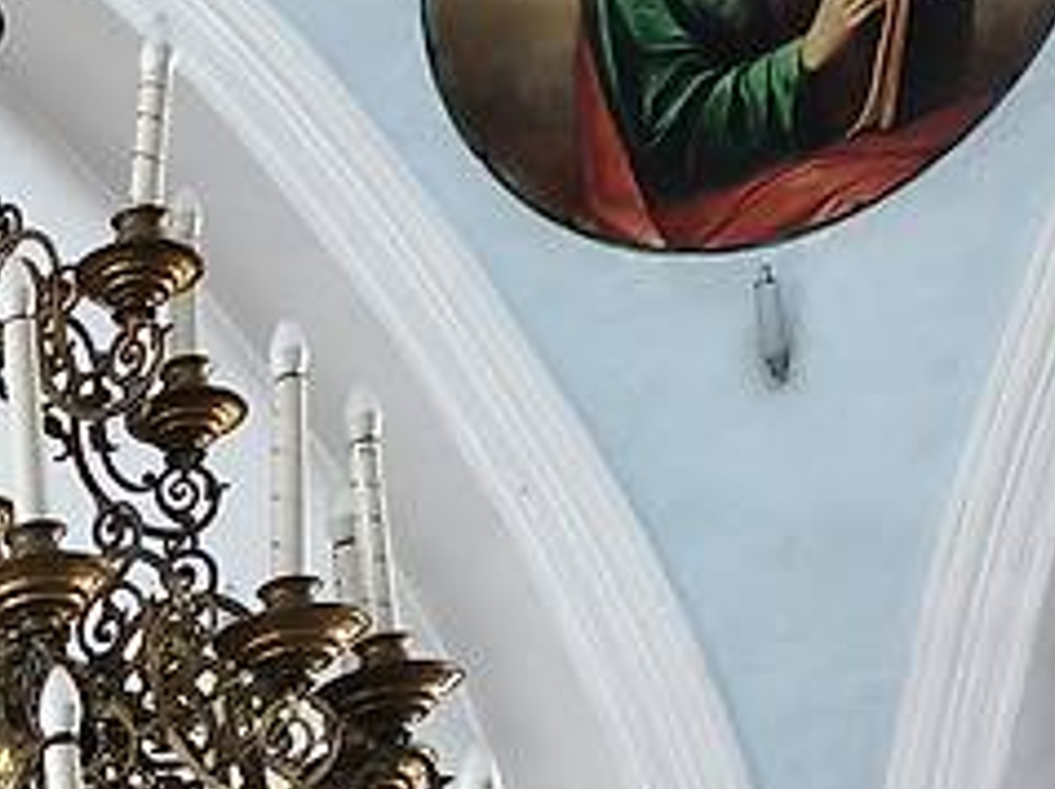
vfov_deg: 11.0
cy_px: 1822
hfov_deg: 13.9
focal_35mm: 116
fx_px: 3532
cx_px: -1175
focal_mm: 6.54
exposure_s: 1/33.3
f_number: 1.57
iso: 565
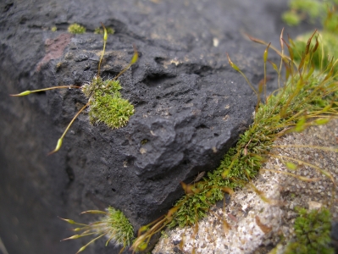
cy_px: 127
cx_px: 169
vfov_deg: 38.7
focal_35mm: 37
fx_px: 362
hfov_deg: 50.1
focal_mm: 7.8
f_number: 2.8
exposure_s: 1/40
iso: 80
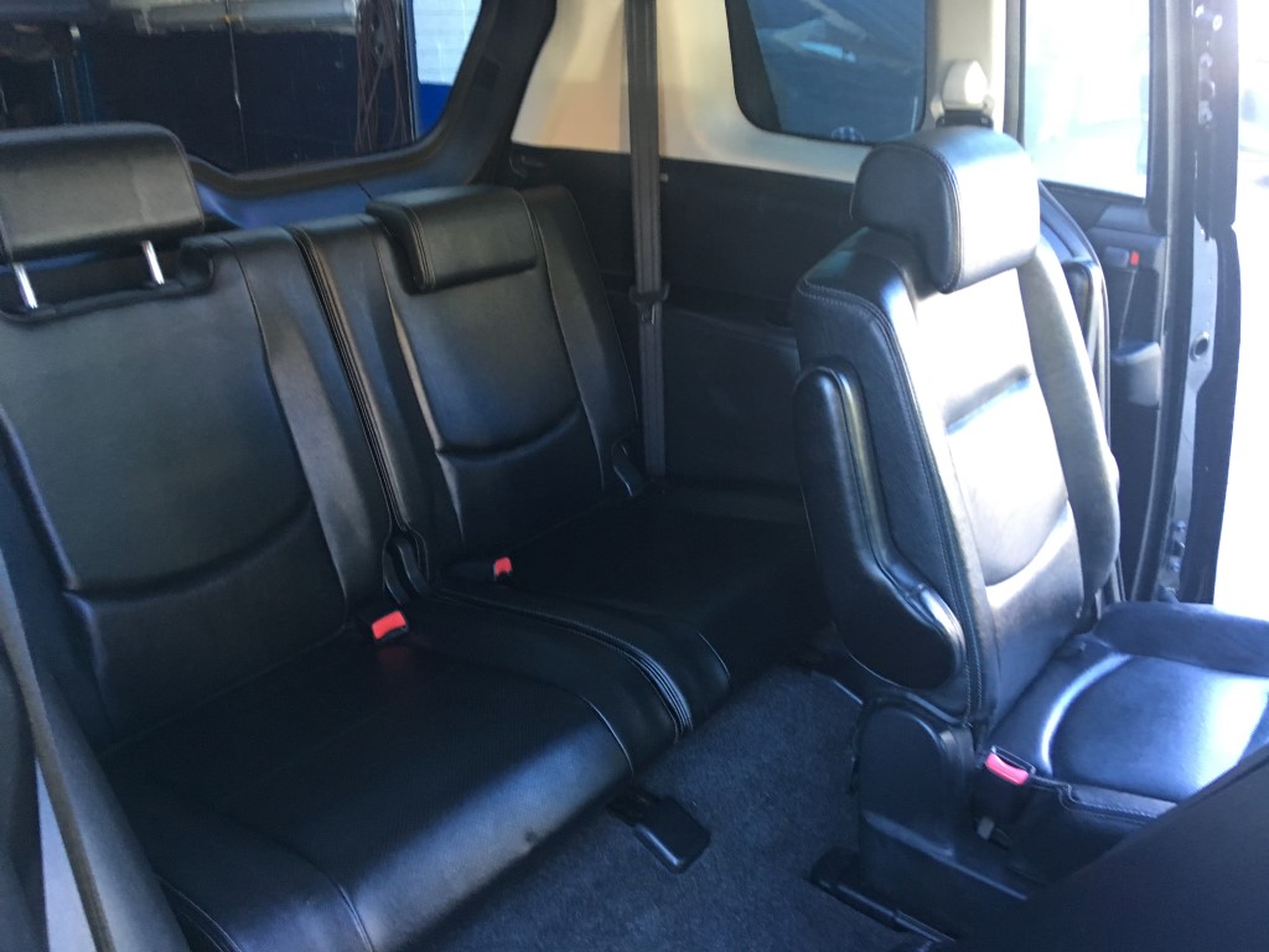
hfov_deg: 61.7
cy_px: 476
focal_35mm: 29
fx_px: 1063
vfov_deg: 48.2
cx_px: 634
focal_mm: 4.15
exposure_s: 1/30
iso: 125
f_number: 2.2
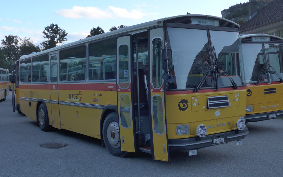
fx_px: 339
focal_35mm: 44
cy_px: 83
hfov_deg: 45.3
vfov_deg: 29.2
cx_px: 142
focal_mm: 8.4
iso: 160
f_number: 2.6
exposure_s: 1/500
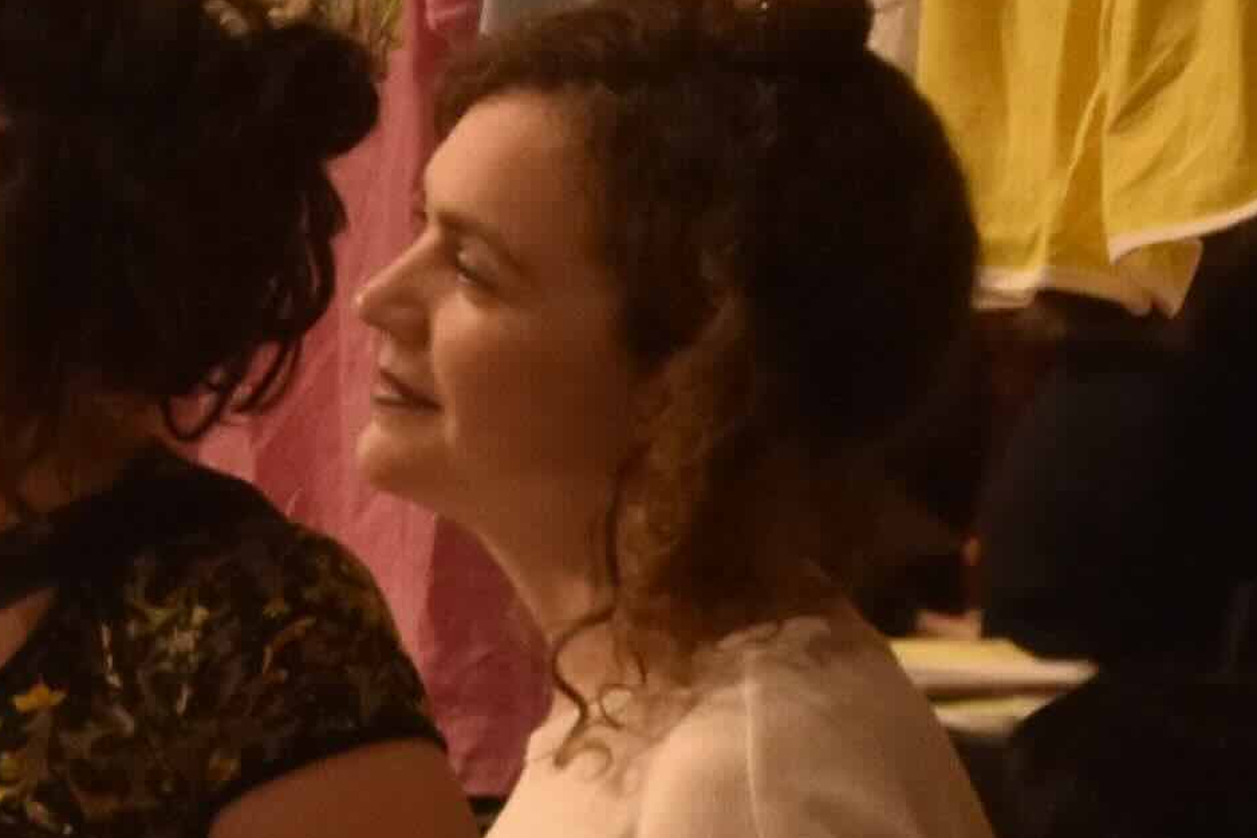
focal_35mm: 499
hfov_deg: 4.0
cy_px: 373
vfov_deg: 2.8
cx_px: -2750
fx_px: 17419
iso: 800
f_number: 5
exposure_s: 1/40
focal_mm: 52
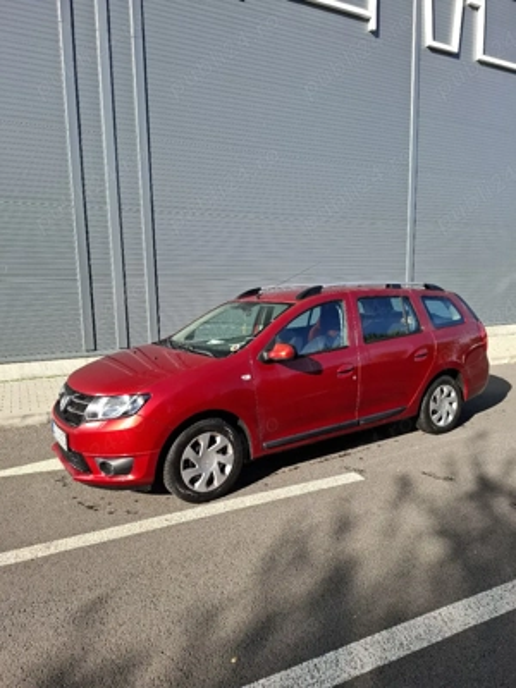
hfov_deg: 58.9
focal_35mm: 23
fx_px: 457
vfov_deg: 73.9
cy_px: 344
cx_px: 258
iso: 50
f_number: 1.8
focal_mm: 5.54
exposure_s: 1/1000
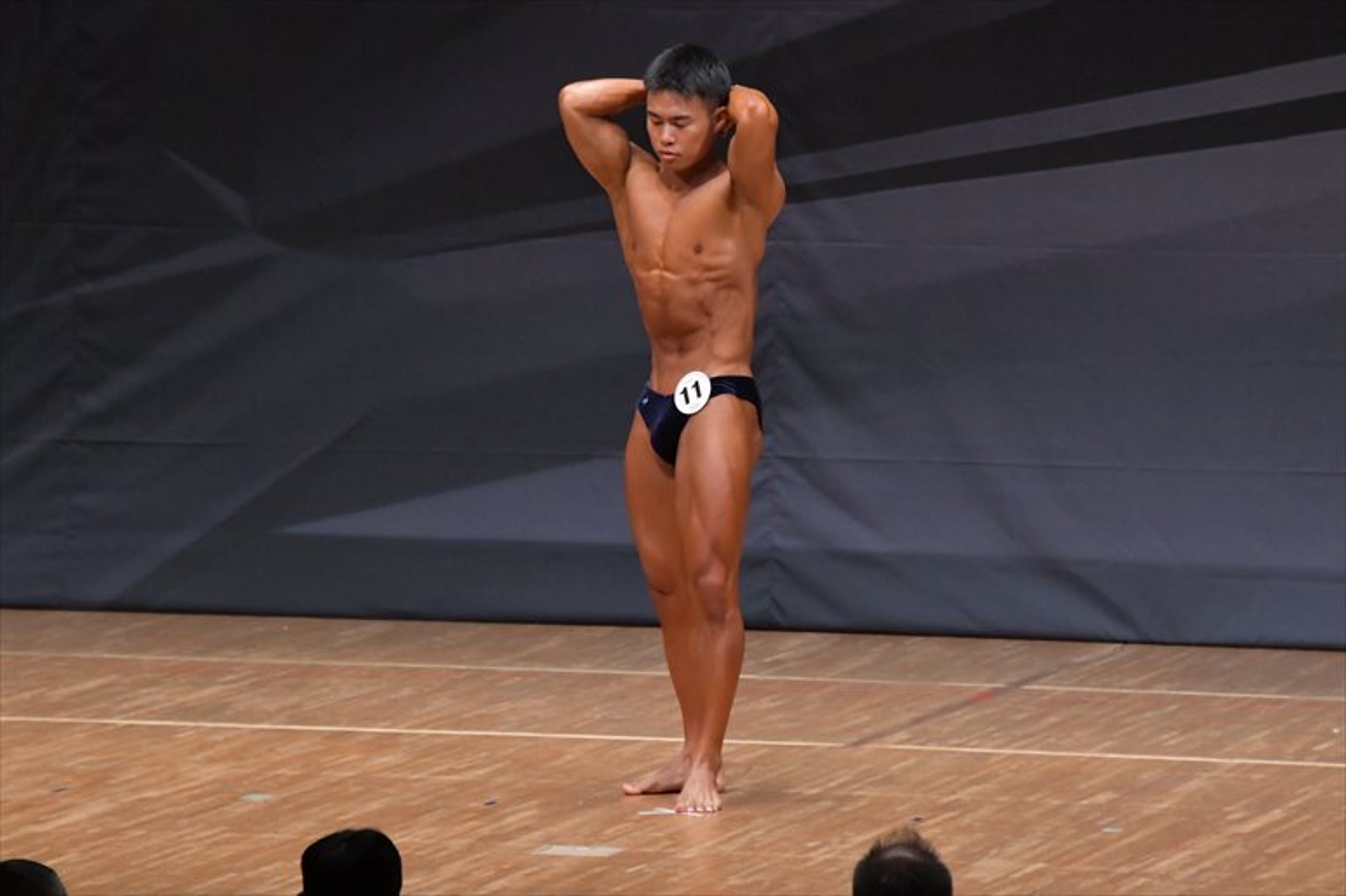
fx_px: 10651
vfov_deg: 4.8
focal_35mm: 285
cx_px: 673
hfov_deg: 7.2
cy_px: 448
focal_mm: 190
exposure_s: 1/400
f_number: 5.6
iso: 6400
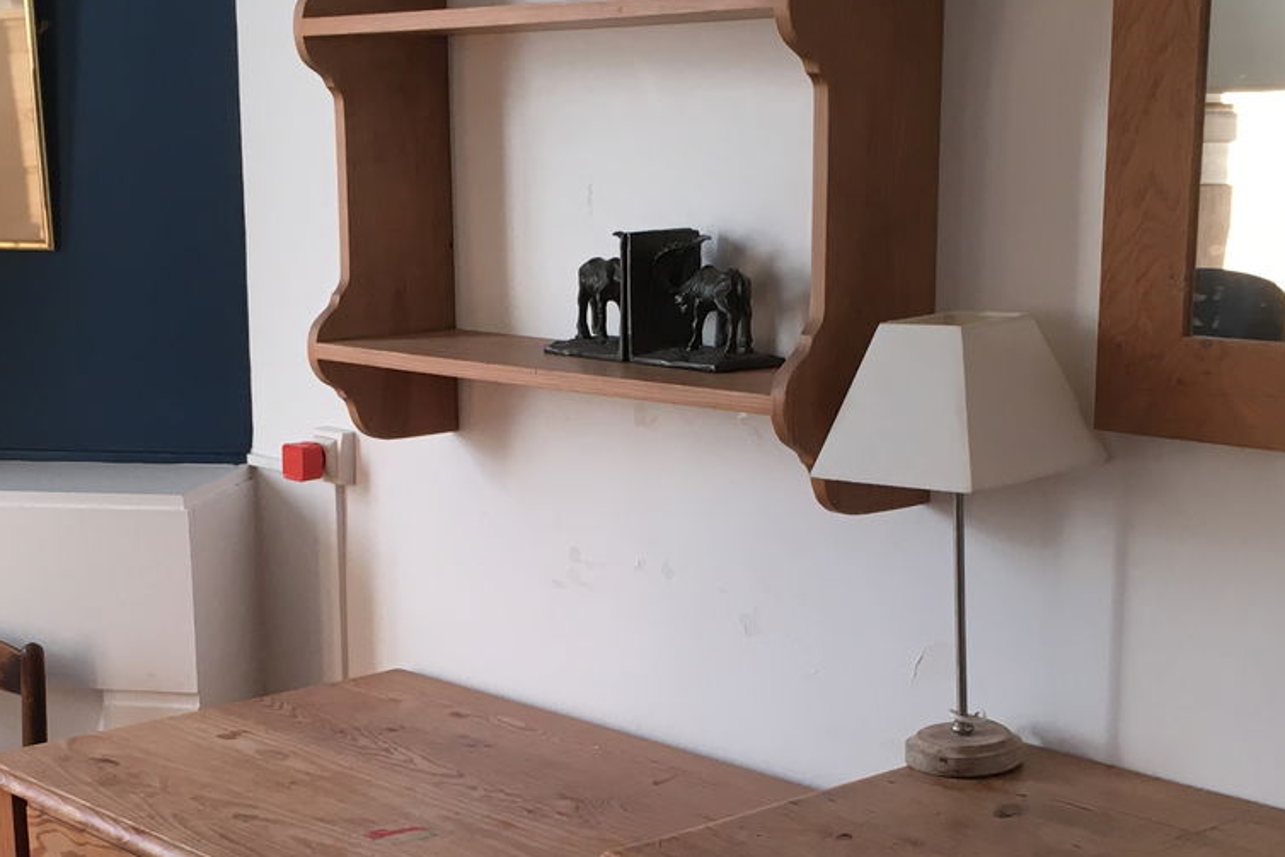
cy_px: 688
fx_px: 2285
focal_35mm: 64
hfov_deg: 31.3
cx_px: 484
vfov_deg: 21.0
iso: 25
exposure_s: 1/33
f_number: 2.2
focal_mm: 4.15
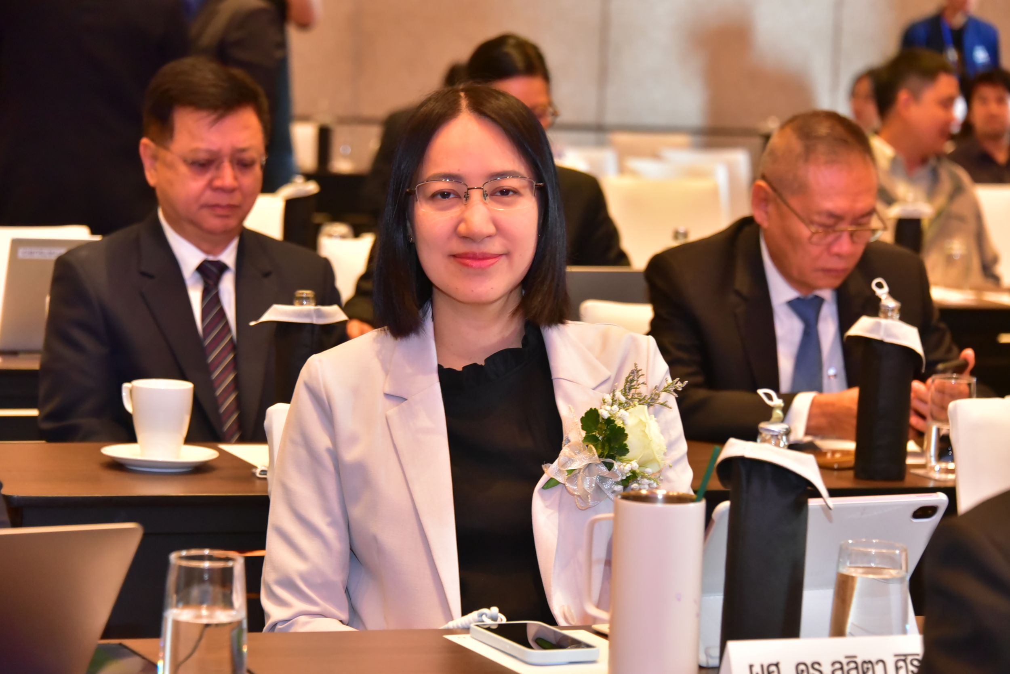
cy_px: 337
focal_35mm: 112
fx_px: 3143
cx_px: 505
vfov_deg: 12.2
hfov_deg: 18.3
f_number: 6.3
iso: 5000
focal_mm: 112
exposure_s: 1/125
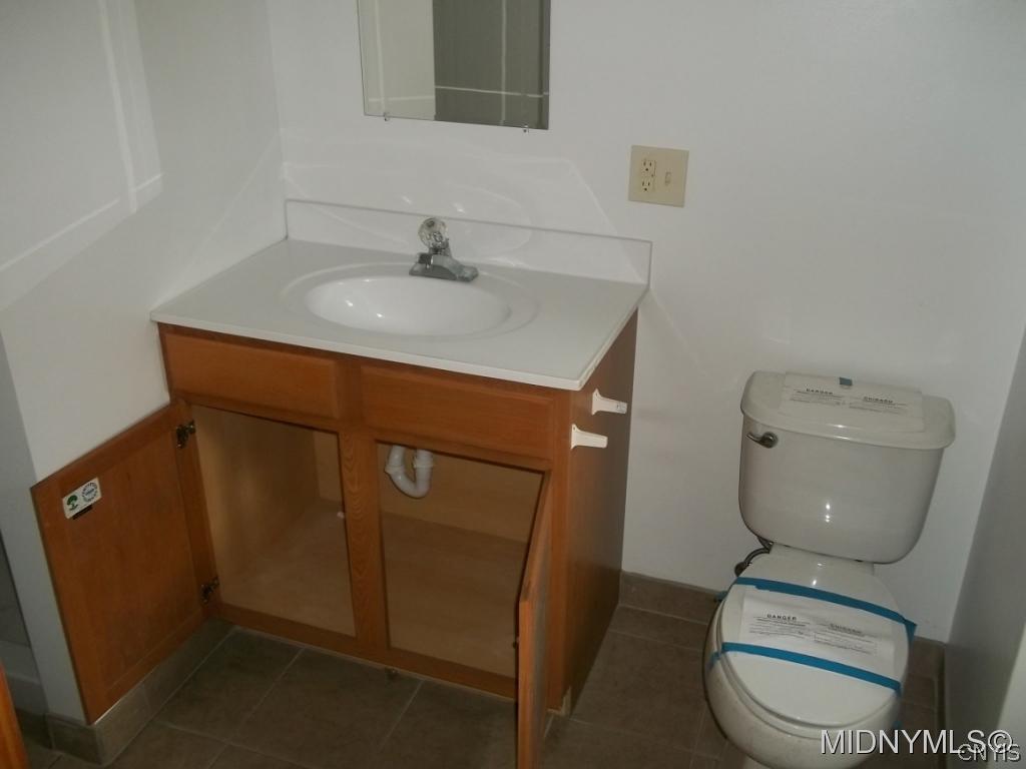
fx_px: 948
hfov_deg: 56.8
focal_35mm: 32
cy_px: 384
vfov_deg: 44.2
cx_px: 513
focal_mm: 5.7
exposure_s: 1/30
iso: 160
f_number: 2.9
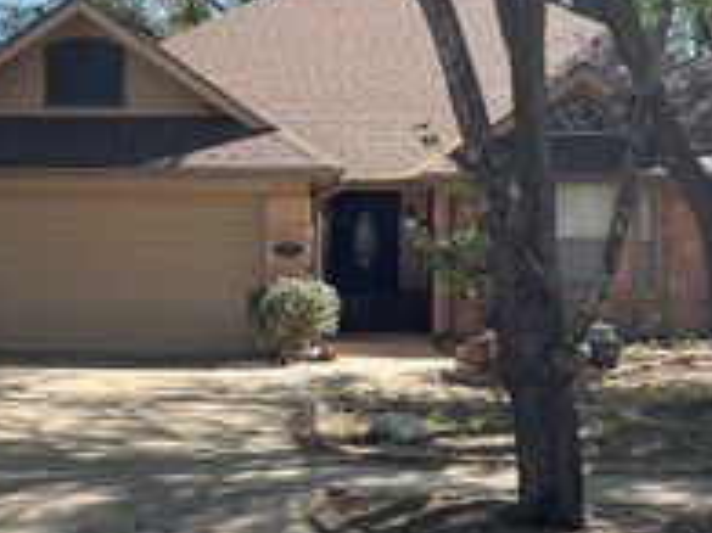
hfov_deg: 30.0
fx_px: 1316
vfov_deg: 22.9
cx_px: 230
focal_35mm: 64
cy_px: 312
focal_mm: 5.1
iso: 32
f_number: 1.6
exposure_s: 1/1098
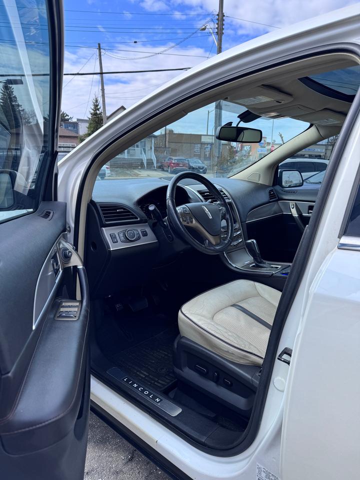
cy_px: 240
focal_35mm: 24
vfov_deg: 71.6
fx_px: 333
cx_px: 180
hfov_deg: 56.8
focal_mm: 6.76
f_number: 1.78
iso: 80
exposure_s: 1/1597
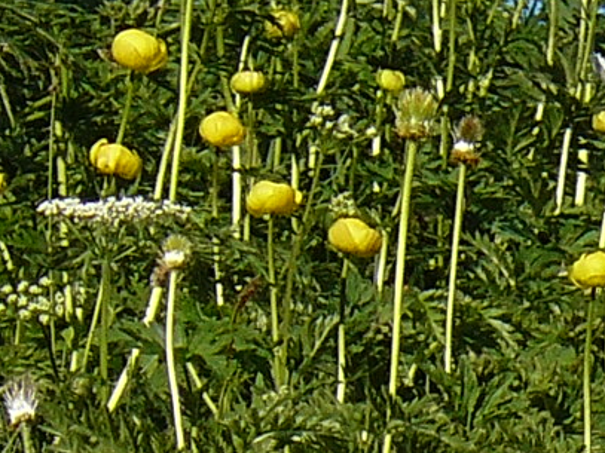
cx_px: 971
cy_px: 397
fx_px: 33547
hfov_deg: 1.0
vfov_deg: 0.8
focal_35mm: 1920
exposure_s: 1/400
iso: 100
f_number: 5.6
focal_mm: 54.2
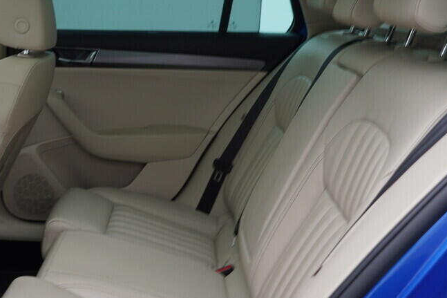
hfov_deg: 34.7
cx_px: 145
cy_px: 202
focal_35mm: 57
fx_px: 708
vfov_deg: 23.6
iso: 125
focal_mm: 24
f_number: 3.2
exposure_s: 1/40
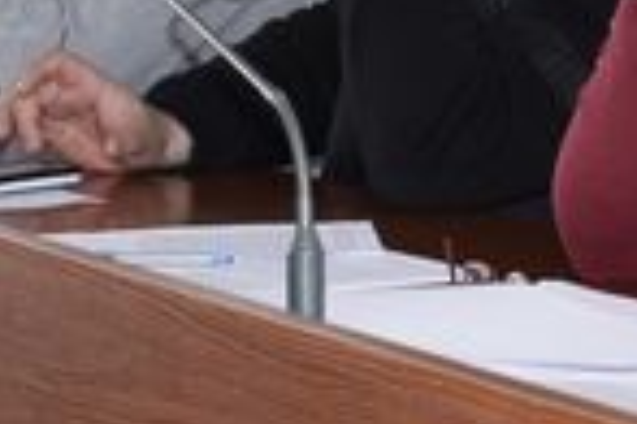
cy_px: -359
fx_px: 4203
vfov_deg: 5.7
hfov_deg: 8.5
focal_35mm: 238
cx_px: 854
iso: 500
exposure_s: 1/125
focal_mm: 31
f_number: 5.6
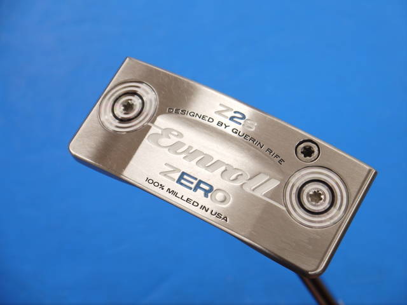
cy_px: 152
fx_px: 988
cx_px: 204
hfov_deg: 23.3
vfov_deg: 17.6
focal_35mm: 84
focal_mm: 42
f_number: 5.6
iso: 320
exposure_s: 1/80
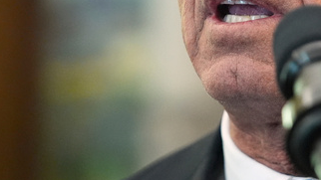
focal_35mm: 667
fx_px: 5676
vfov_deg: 1.8
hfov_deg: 3.2
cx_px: 321
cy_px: 7
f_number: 2.8
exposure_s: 1/160
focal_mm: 200
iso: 4000
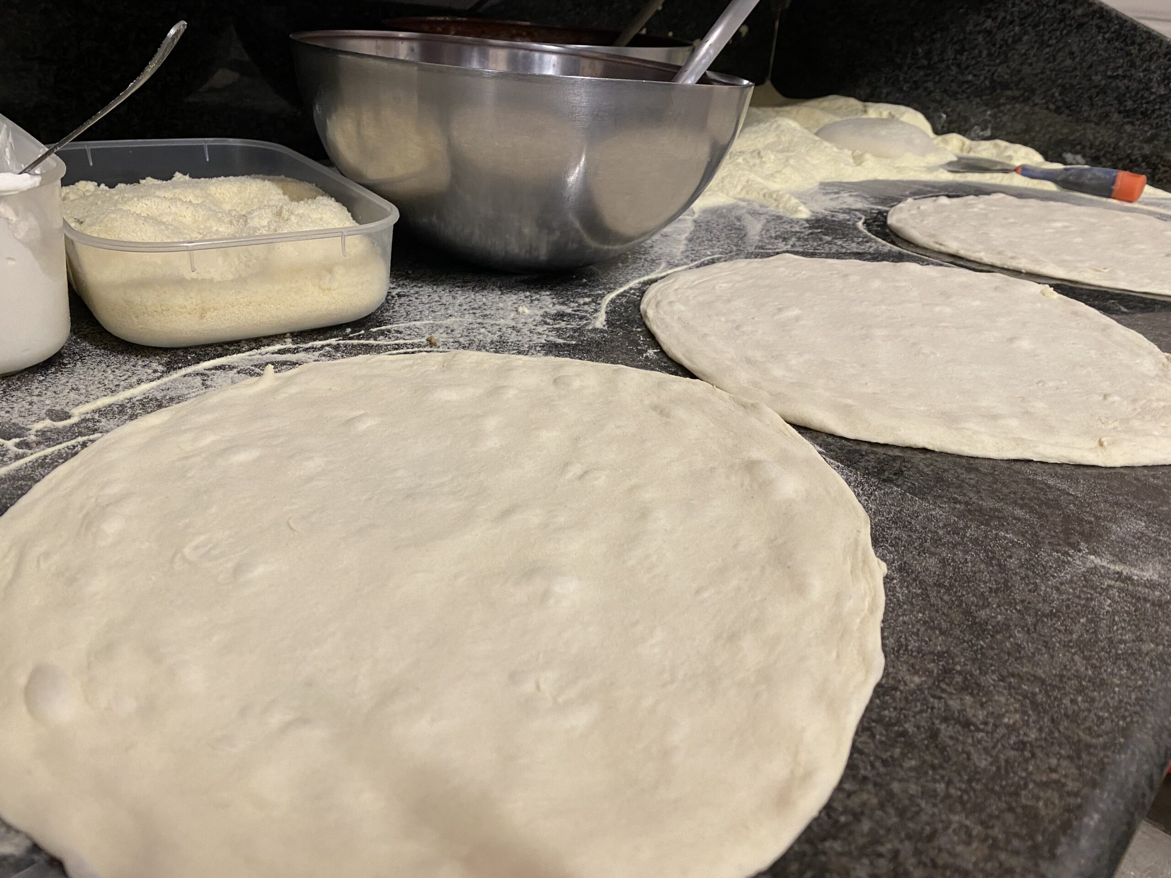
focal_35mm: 26
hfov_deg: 67.3
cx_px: 586
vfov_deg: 53.1
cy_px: 439
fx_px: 880
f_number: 1.8
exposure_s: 1/50
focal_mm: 4.25
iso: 160
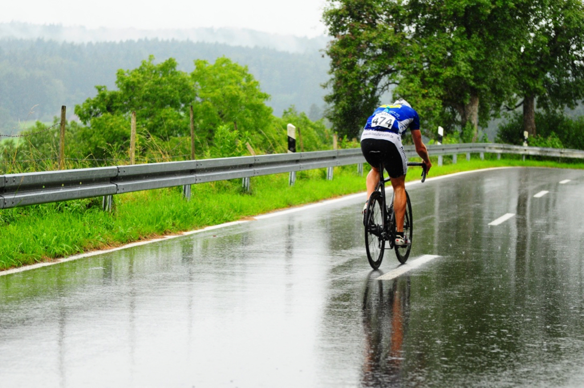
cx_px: 292
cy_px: 194
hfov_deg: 16.1
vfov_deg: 10.7
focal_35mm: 128
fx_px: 2066
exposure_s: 1/640
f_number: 4.5
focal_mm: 85
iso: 800
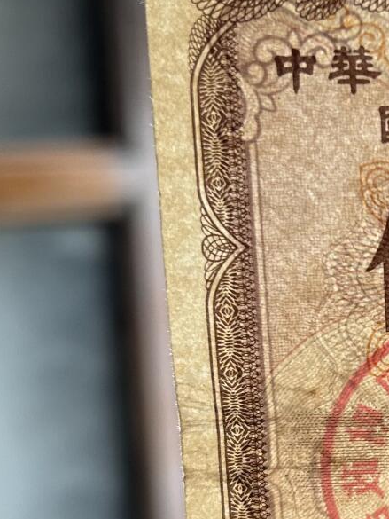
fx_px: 1198
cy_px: 366
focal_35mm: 80
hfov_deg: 17.3
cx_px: 508
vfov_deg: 24.2
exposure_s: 1/75
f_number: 1.5
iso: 125
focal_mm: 5.7
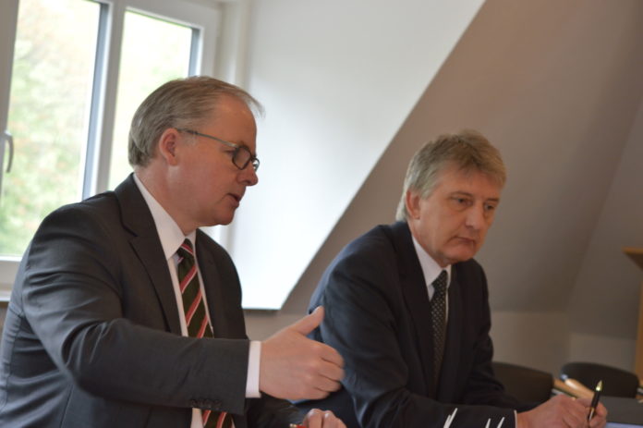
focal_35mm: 82
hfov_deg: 24.6
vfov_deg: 16.5
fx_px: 1472
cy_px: 214
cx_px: 322
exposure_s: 1/40
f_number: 4.5
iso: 400
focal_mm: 55
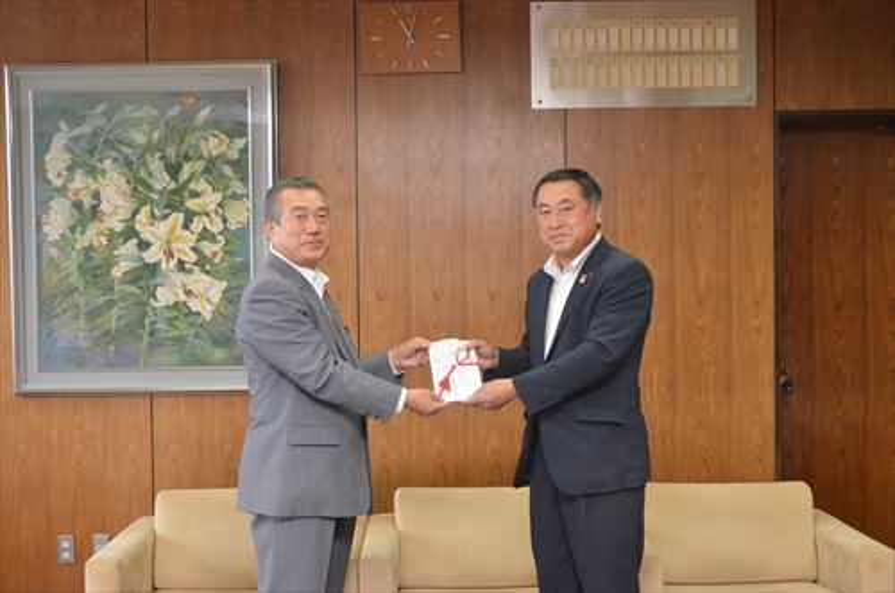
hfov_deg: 41.2
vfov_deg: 27.9
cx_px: 448
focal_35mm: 48
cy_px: 296
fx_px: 1191
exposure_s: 1/250
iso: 3200
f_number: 8
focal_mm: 32
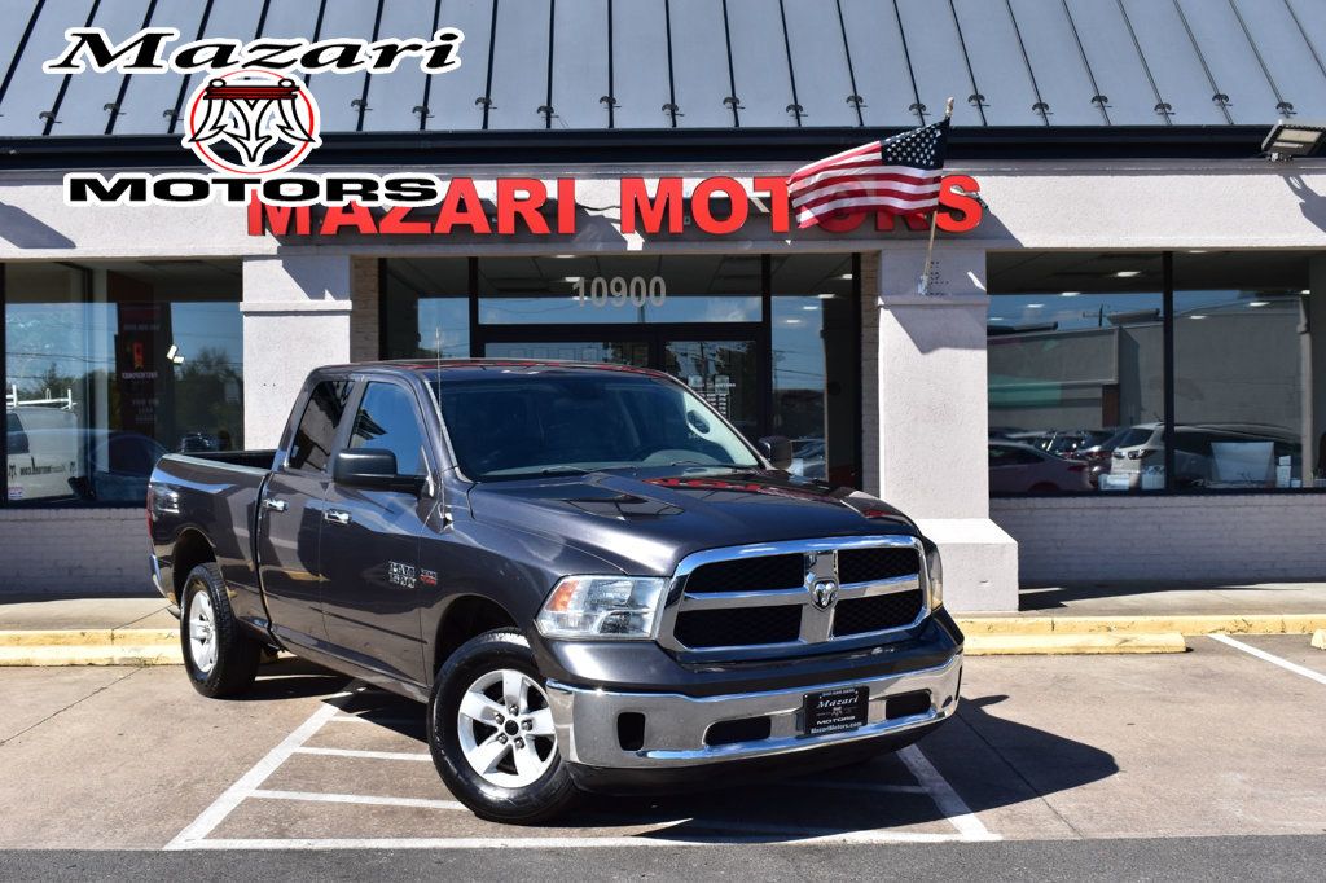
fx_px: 1712
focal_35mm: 46
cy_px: 442
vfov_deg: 28.9
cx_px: 663
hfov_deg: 42.3
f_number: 11
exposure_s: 1/500
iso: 400
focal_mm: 31
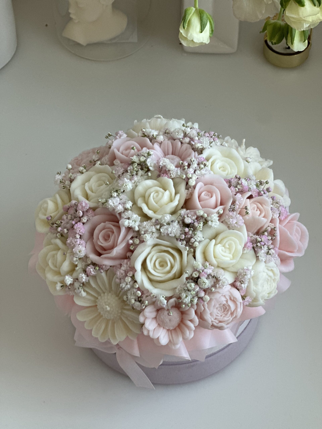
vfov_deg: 25.3
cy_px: 214
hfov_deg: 19.1
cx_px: 161
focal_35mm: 77
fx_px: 955
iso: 250
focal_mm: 9
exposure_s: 1/102
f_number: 2.8
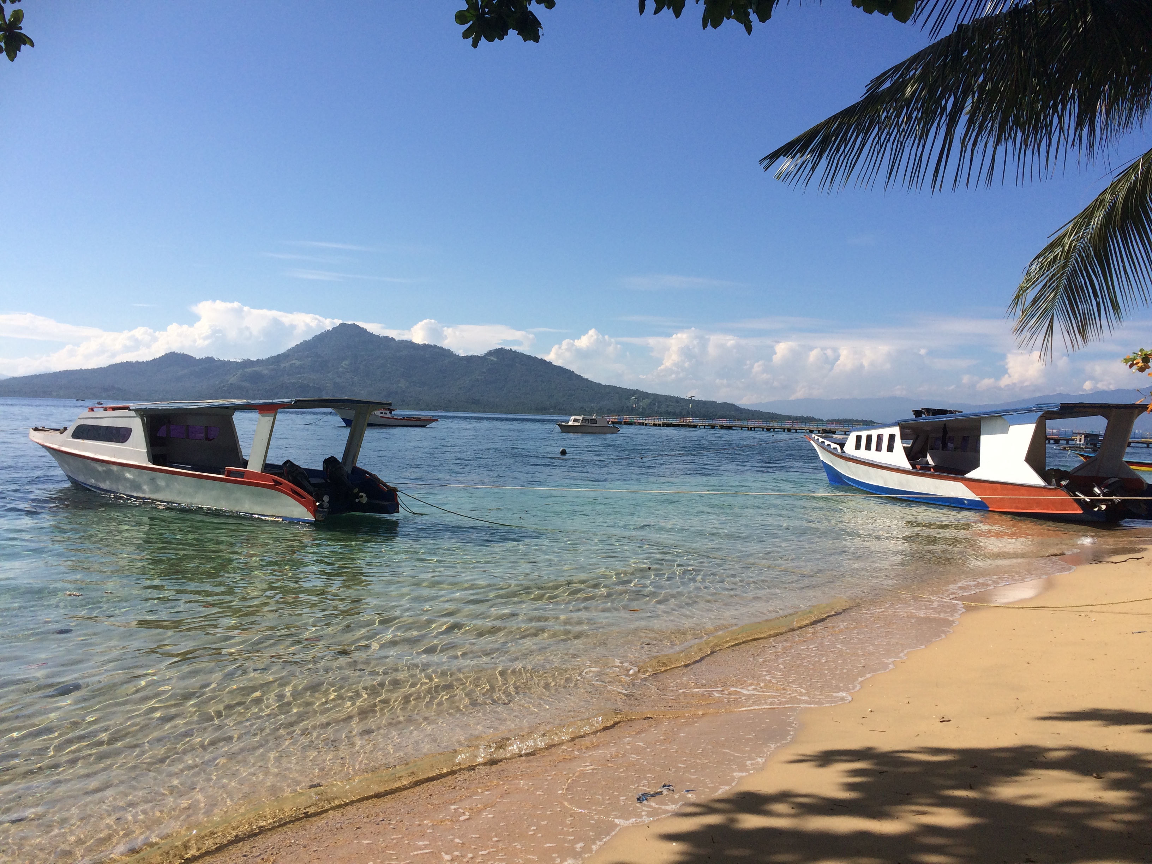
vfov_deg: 48.2
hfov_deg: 61.7
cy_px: 432
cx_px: 576
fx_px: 965
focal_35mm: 29
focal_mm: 4.15
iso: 32
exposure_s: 1/3731
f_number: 2.2
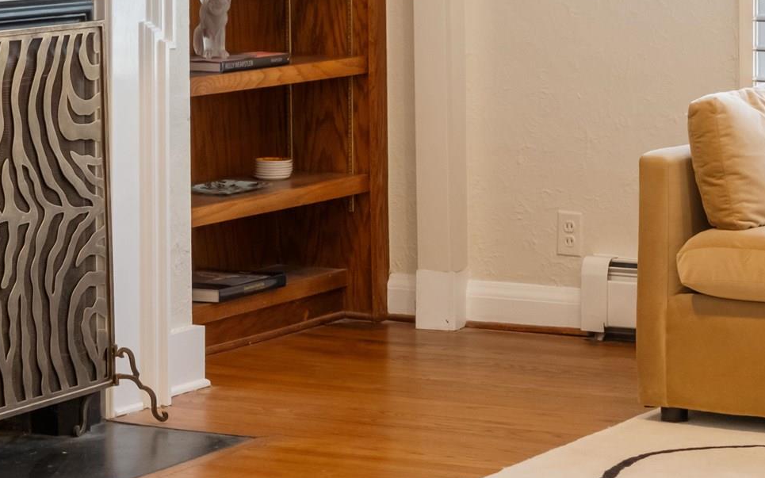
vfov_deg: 9.7
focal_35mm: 133
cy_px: -136
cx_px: 409
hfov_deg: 15.7
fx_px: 2773
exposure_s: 1/2
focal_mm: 27
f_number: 8
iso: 640
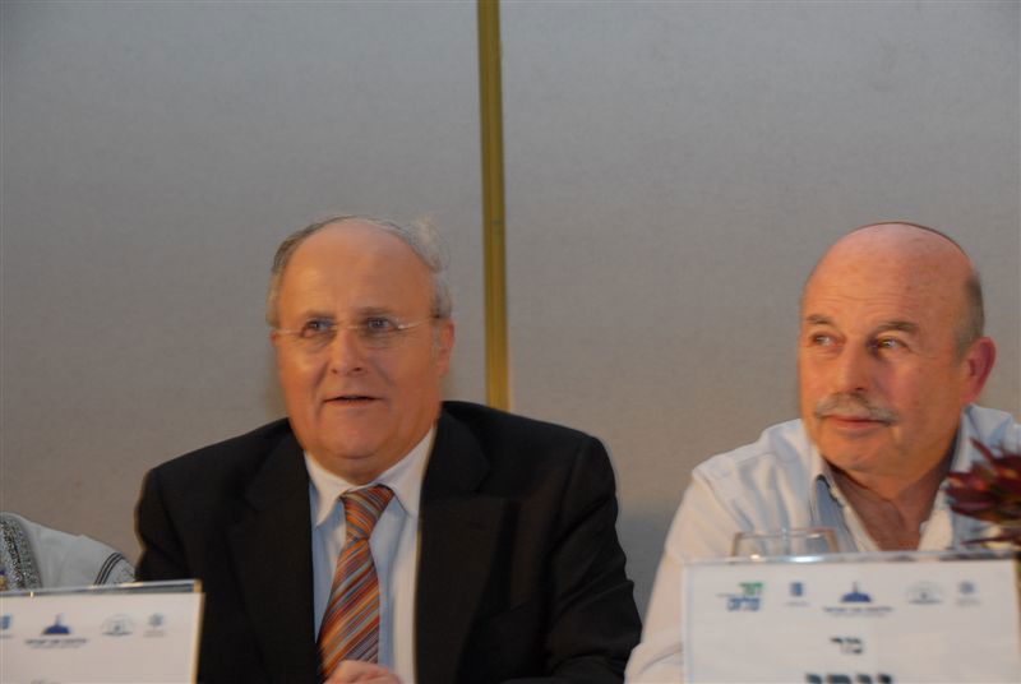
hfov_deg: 22.6
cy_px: 342
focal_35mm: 90
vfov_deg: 15.2
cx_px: 510
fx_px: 2556
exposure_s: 1/60
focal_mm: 60
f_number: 5.6
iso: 640
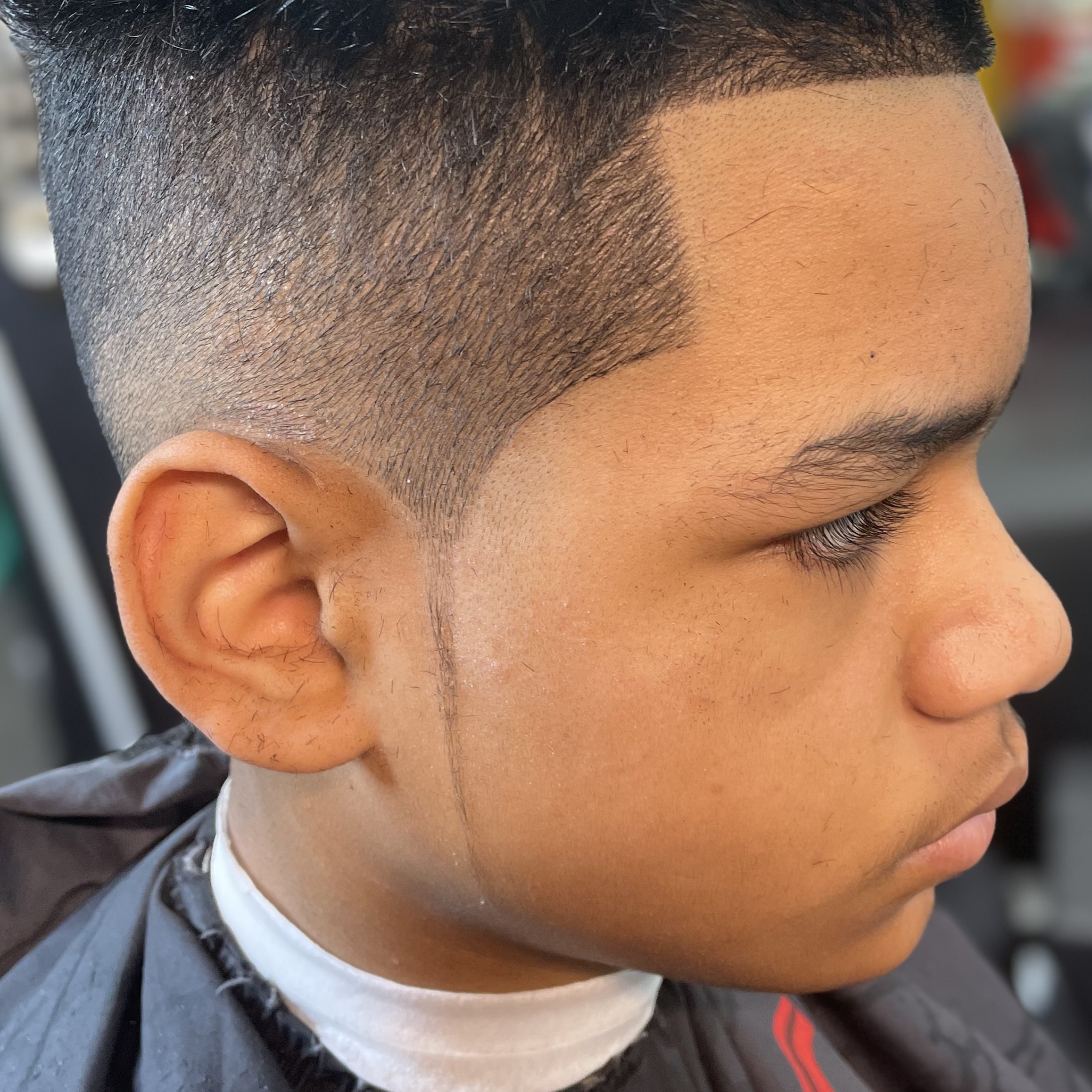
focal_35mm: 40
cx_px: 596
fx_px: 1428
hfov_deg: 41.8
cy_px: 406
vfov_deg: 41.5
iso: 125
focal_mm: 4.2
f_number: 1.6
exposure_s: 1/60
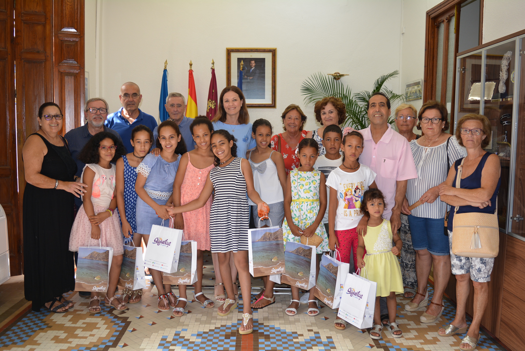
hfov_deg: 57.2
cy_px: 176
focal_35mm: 33
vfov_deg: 40.0
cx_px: 262
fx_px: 482
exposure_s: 1/125
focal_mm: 22
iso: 400
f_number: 4
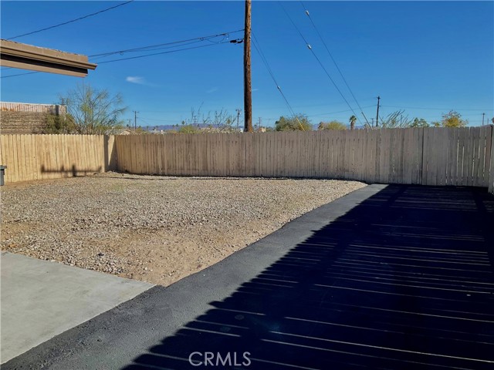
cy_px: 185
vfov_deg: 48.2
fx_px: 414
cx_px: 247
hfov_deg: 61.7
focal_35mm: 29
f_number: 1.8
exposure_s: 1/2320
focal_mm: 3
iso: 16
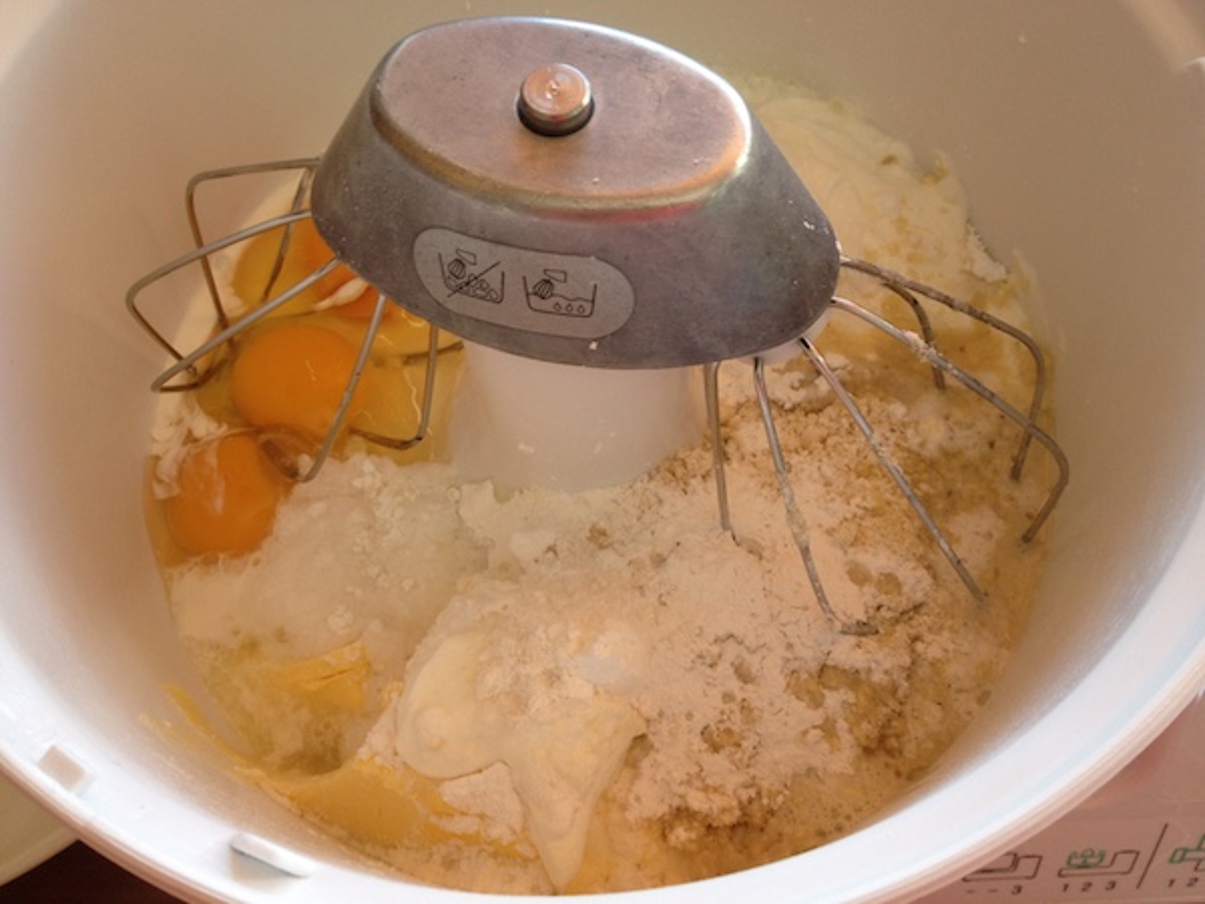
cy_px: 452
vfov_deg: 40.7
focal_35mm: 35
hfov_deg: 52.6
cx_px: 602
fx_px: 1218
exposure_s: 1/20
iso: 64
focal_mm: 4.28
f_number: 2.4
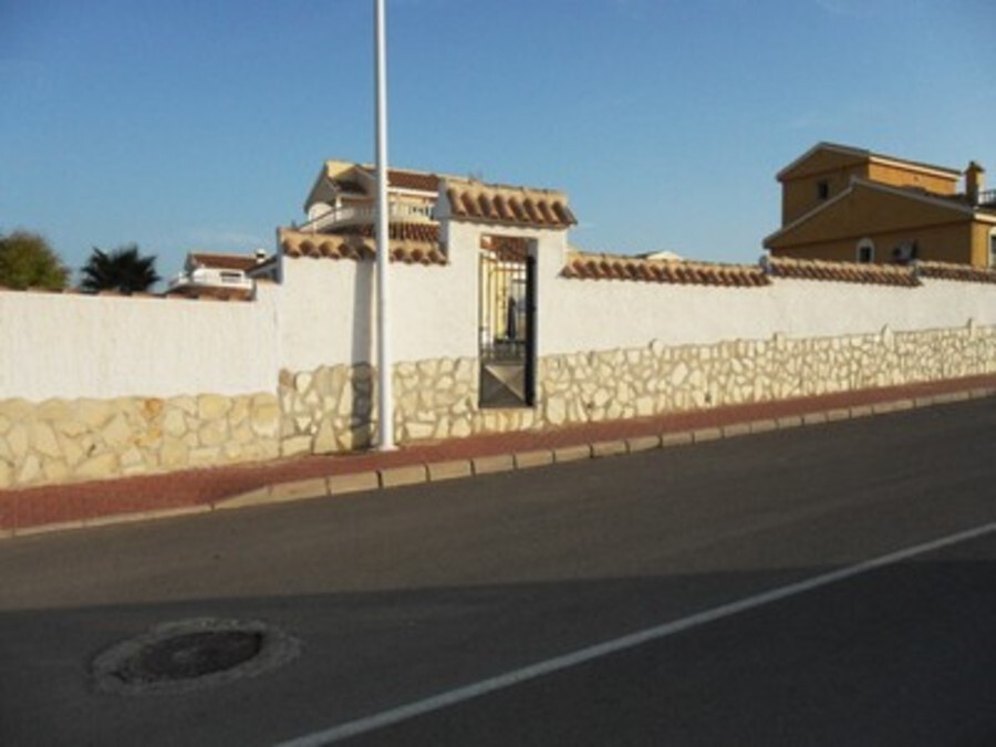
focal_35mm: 27
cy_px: 374
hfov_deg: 65.3
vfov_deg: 51.4
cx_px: 498
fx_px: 777
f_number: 8.9
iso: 240
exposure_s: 1/500
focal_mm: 4.9
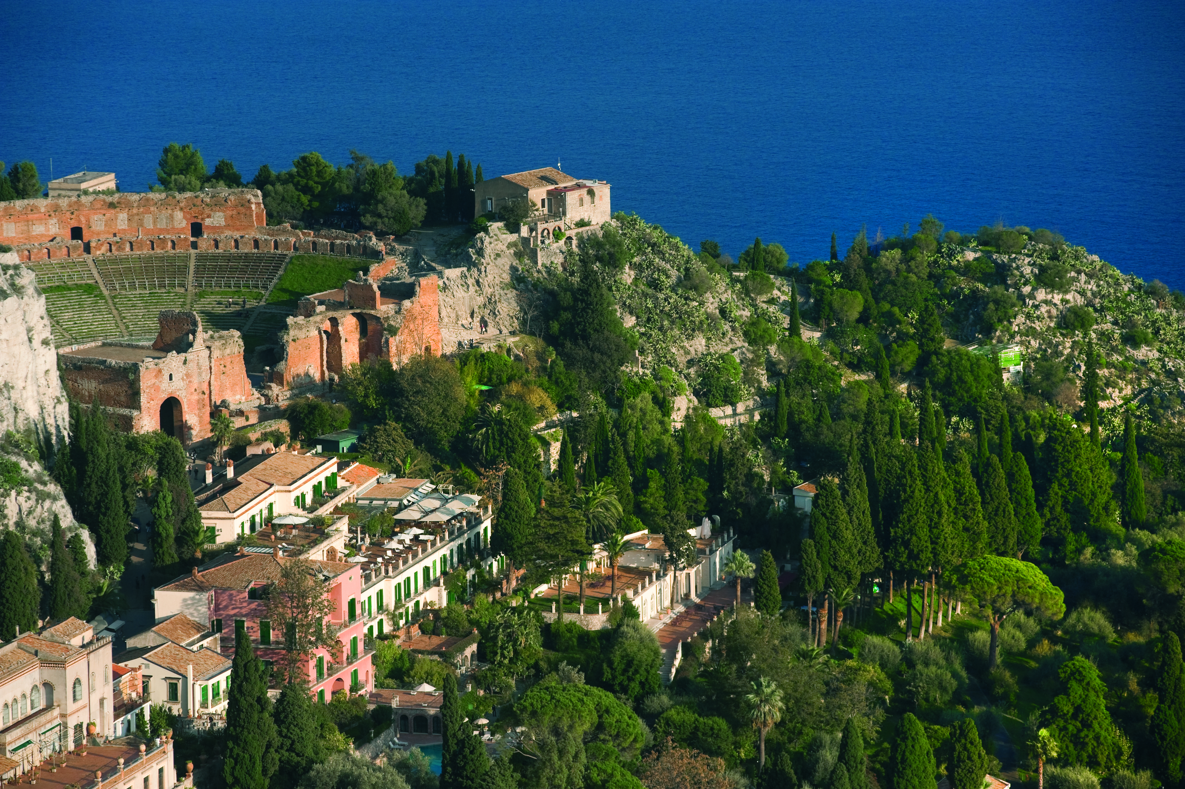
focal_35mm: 145
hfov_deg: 14.2
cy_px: 394
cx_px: 592
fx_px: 4770
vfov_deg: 9.5
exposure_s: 1/2500
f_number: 8
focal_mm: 145
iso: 640
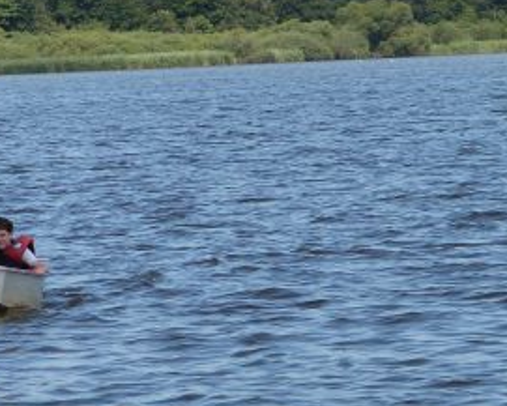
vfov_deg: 4.9
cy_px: 266
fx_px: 4713
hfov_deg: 6.1
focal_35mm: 314
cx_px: 6
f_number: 5.6
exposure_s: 1/320
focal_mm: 19.7
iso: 100
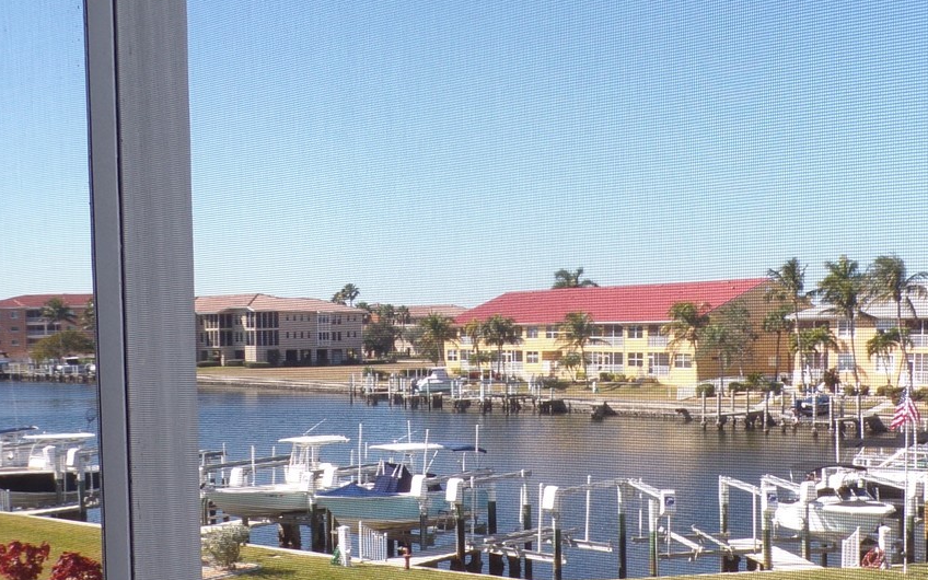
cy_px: 391
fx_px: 1214
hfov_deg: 41.5
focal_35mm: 48
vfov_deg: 26.7
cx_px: 590
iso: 80
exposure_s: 1/140
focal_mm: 4.3
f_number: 5.8
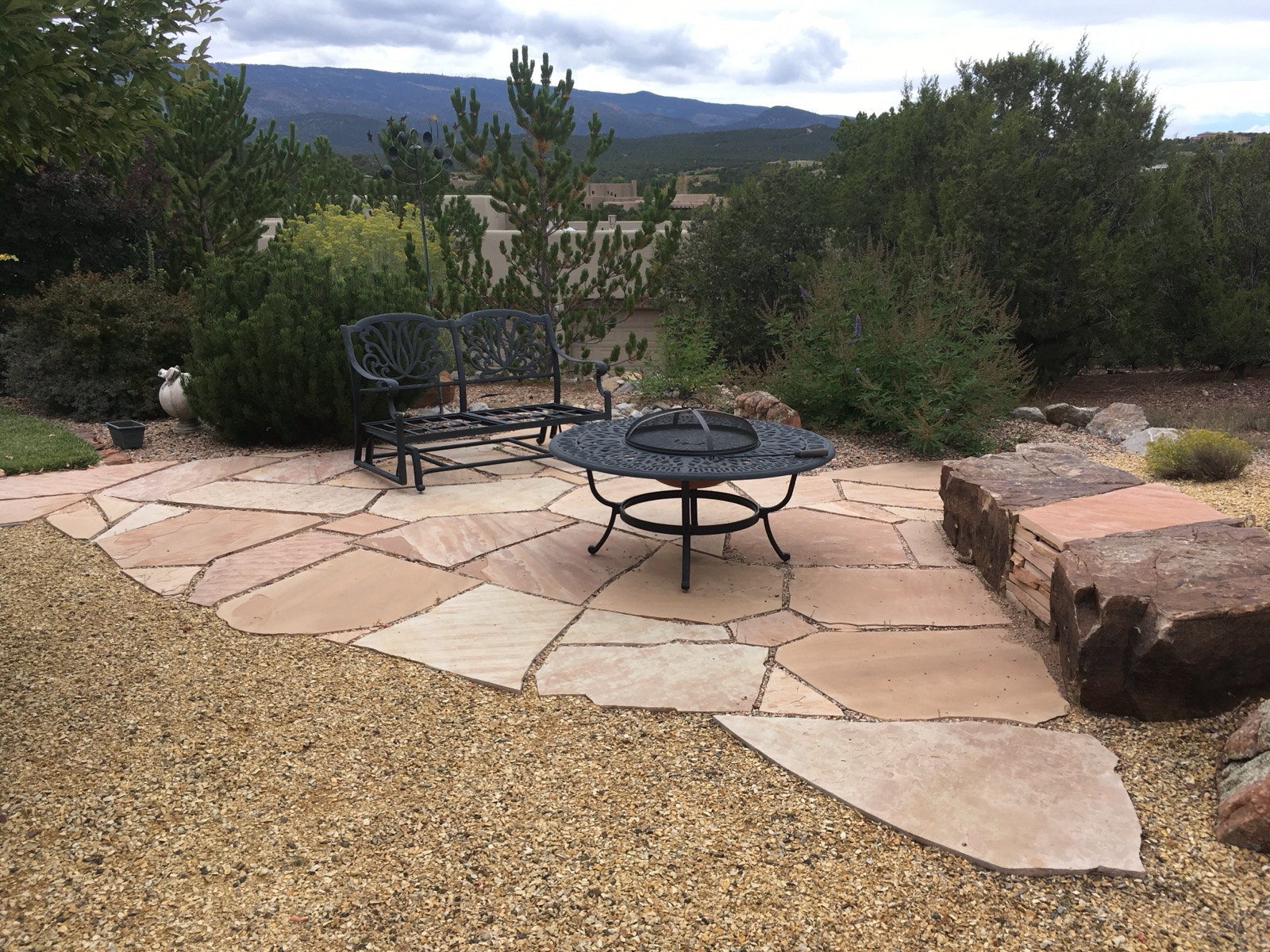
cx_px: 635
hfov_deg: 61.7
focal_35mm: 29
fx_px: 1064
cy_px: 476
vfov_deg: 48.2
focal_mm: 4.15
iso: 25
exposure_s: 1/635
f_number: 2.2
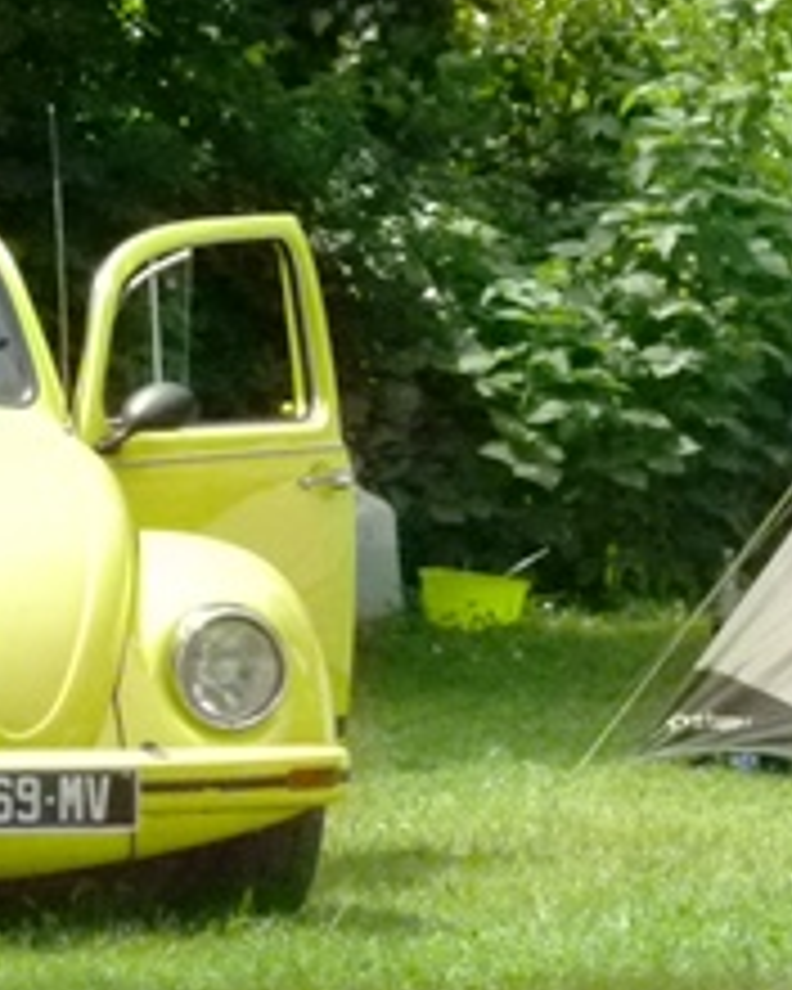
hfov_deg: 4.1
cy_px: 144
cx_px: 752
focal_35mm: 381
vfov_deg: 5.1
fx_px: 11163
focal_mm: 24.1
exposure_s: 1/1600
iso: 800
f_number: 4.5
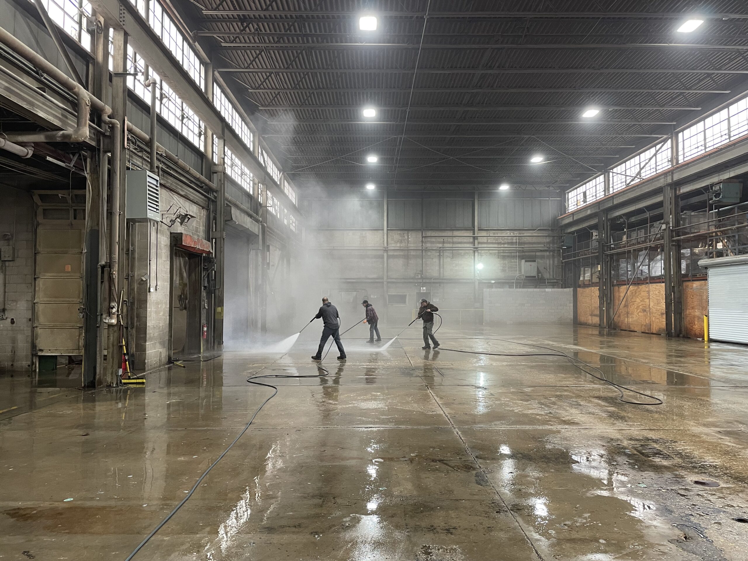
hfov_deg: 67.3
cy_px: 280
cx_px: 374
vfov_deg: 53.1
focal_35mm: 26
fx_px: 562
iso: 160
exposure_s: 1/60
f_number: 1.6
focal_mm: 4.2
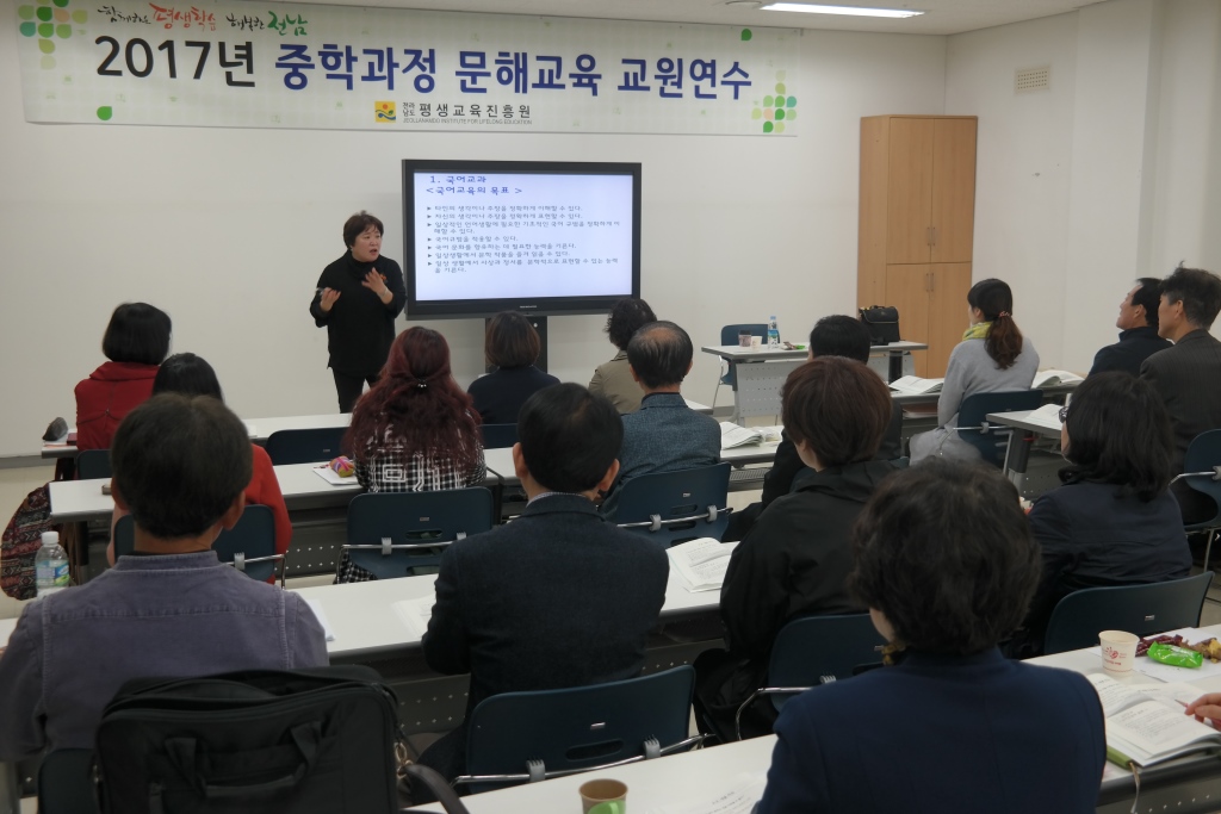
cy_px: 407
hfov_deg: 50.7
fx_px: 1289
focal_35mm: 38
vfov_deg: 35.1
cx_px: 610
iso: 200
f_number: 4
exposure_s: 1/50
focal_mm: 25
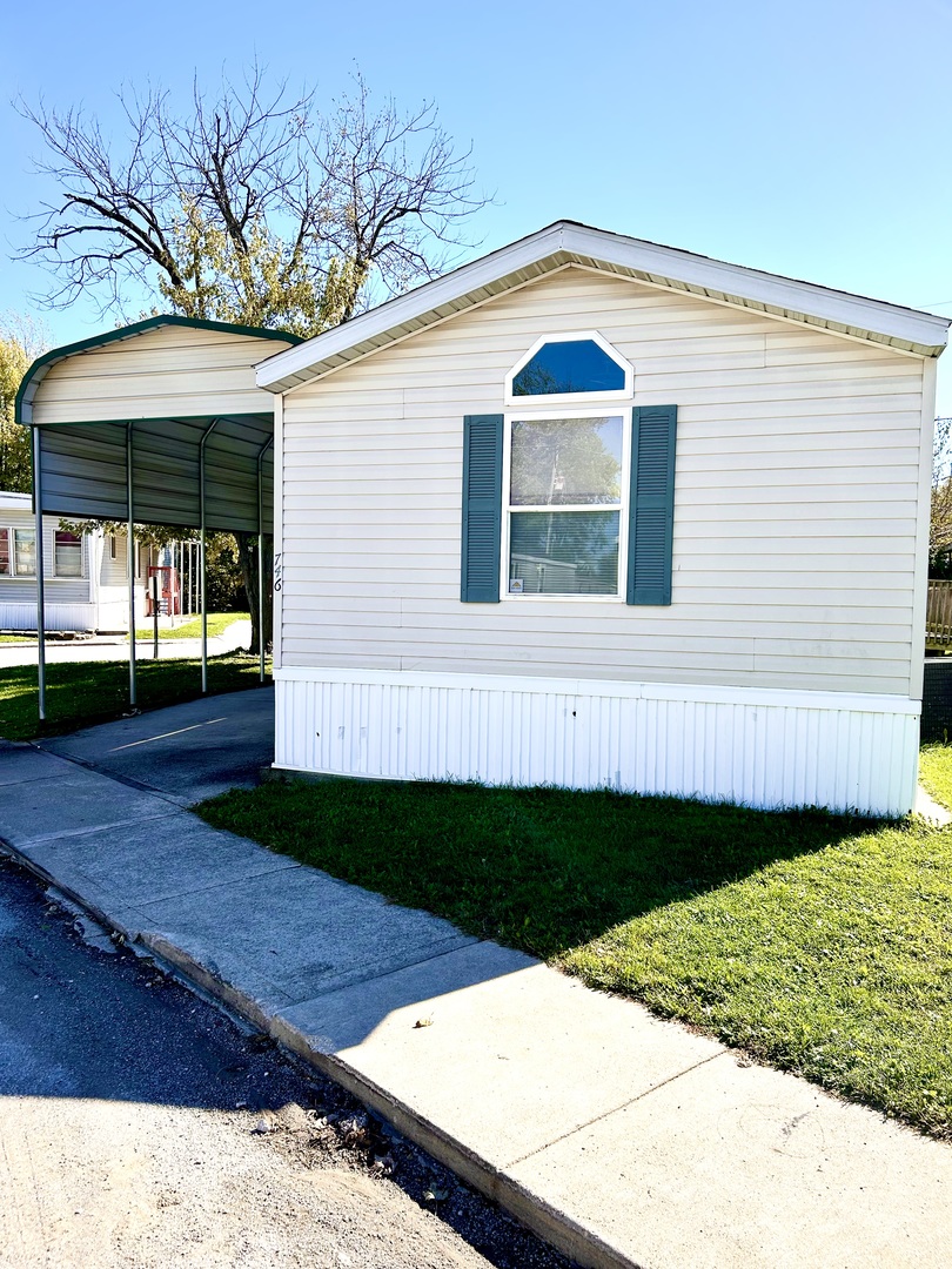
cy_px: 634
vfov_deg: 67.3
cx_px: 476
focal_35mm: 26
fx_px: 953
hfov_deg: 53.1
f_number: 1.5
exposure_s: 1/2571
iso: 50
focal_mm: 5.7
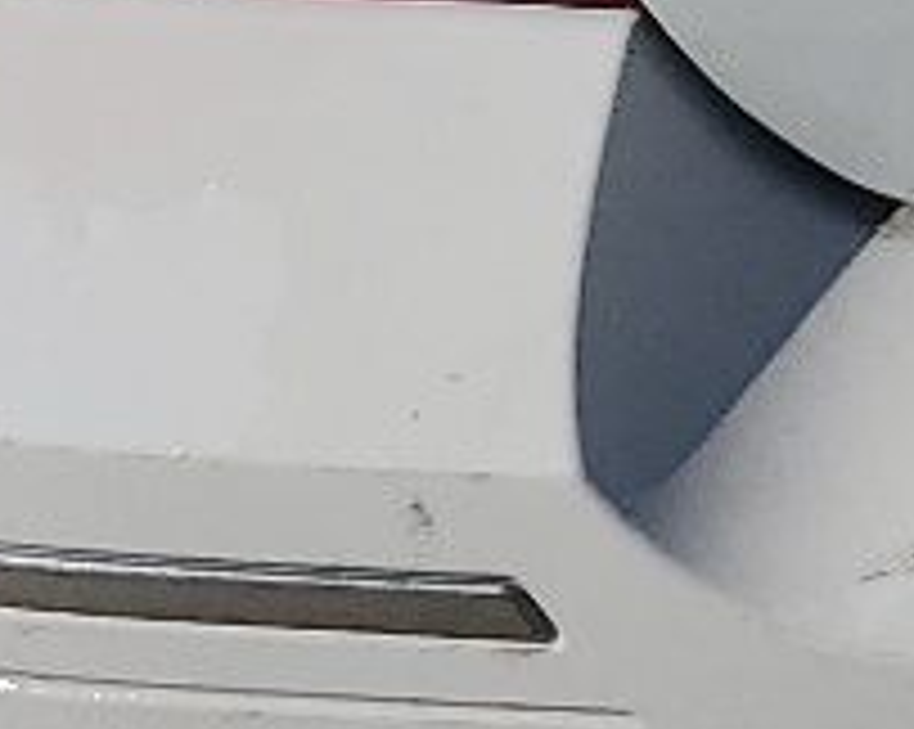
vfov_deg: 7.5
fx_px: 5405
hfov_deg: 8.3
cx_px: 2616
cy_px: -639
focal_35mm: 200
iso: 50
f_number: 1.5
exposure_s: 1/10000
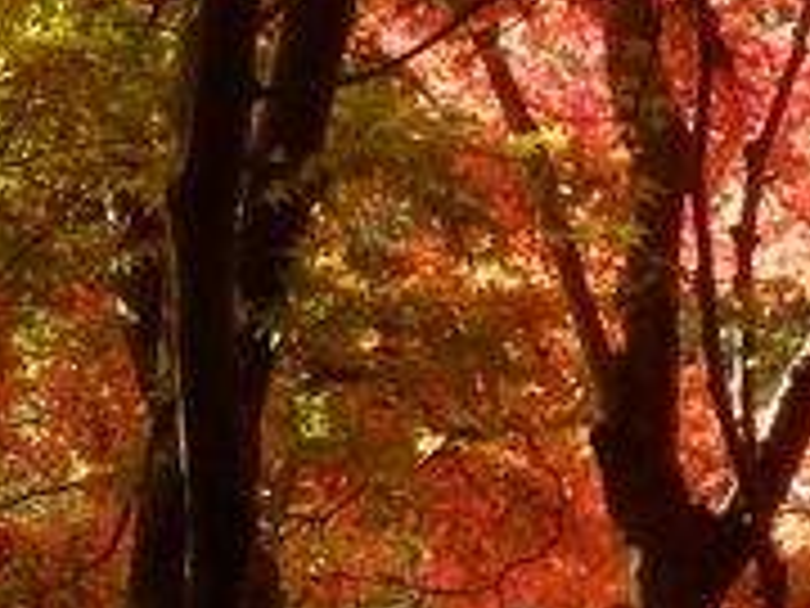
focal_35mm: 280
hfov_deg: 7.1
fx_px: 6552
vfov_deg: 5.3
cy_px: -81
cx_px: 486
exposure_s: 1/60
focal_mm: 11.1
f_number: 4.6
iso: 80
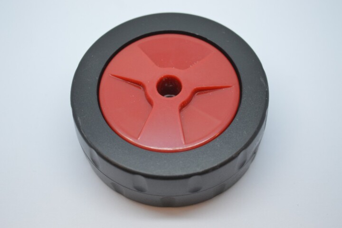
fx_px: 598
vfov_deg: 21.5
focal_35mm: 63
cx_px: 171
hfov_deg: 31.9
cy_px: 114
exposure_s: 1/80
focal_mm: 42
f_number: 5
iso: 400
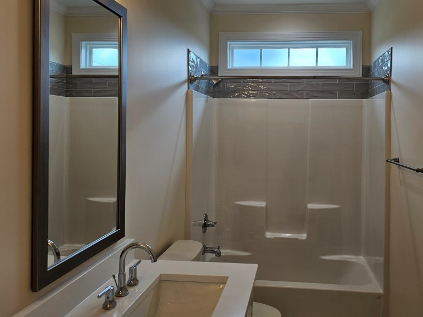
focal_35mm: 31
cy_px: 128
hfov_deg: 57.8
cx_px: 259
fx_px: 379
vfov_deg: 45.2
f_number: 1.7
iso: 25
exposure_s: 1/120
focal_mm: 6.3
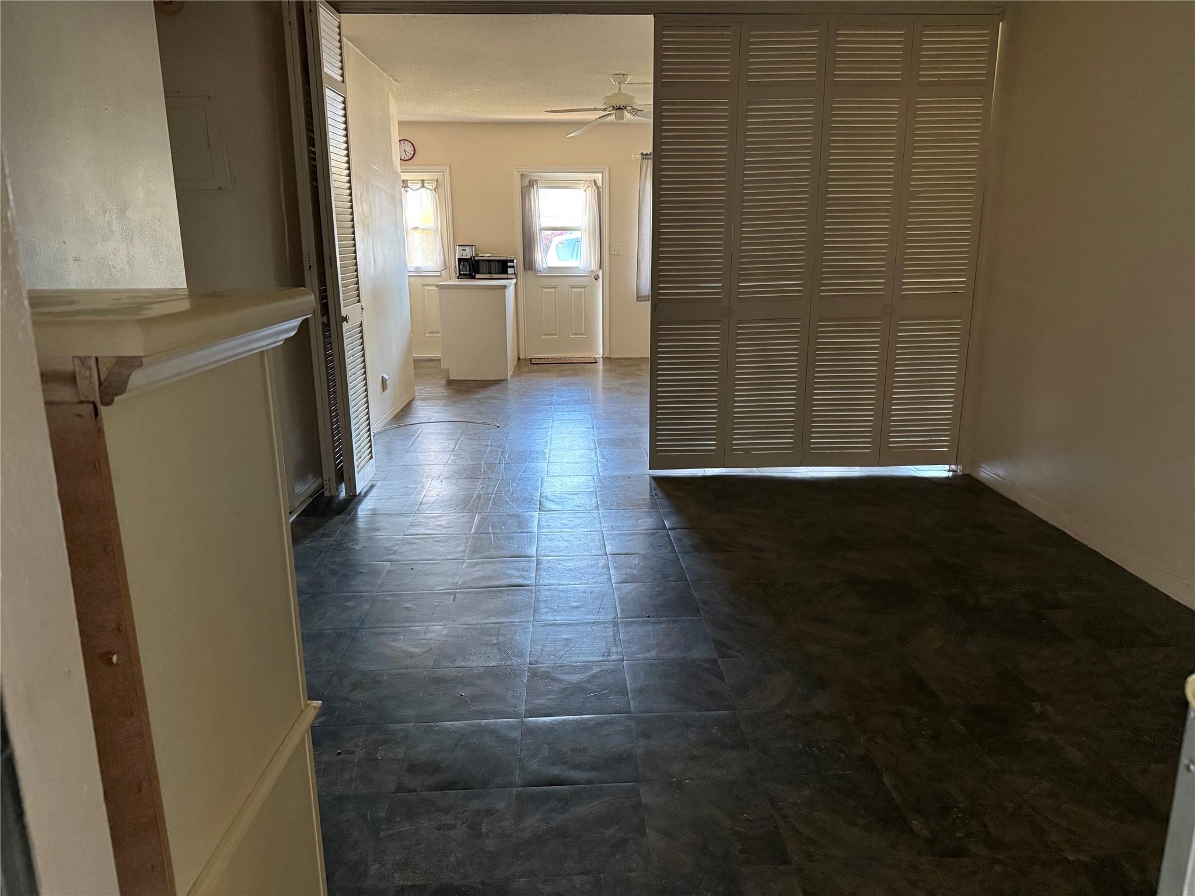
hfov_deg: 71.6
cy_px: 448
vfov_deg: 56.8
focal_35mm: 24
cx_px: 598
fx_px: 829
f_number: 1.78
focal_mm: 6.76
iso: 800
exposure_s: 1/60
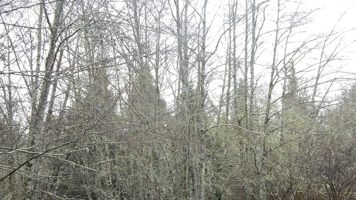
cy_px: 182
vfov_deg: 22.9
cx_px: 162
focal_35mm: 51
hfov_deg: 40.6
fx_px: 481
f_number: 3.2
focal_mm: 5.1
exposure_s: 1/200
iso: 125
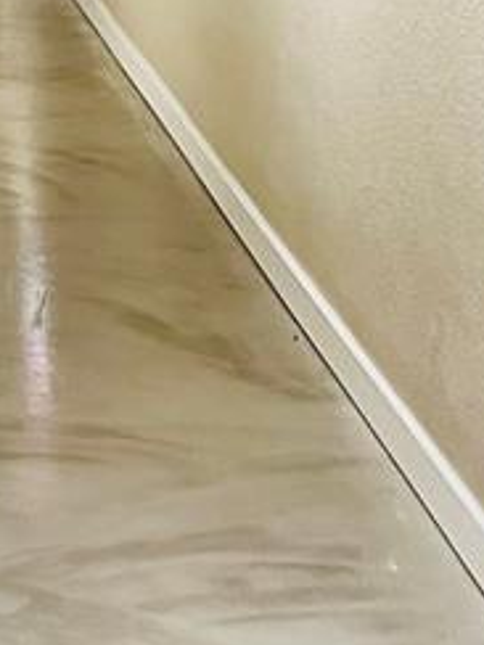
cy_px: -259
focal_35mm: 128
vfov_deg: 14.6
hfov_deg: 11.6
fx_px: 2386
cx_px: 190
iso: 500
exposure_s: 1/60
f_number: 1.5
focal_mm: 5.7
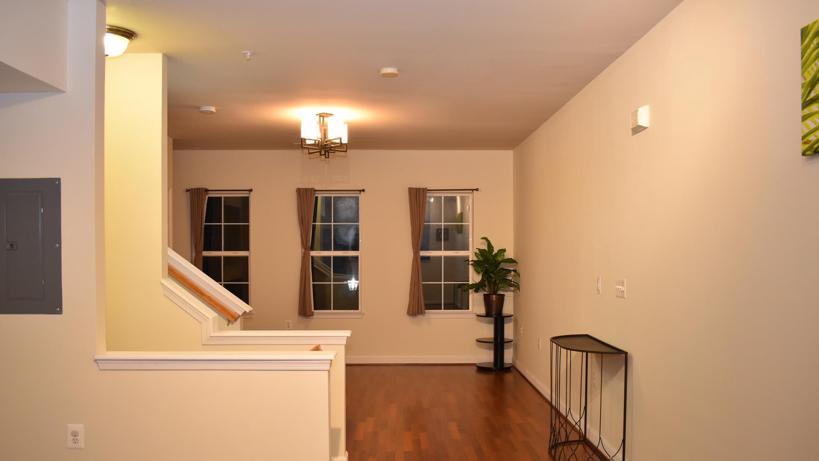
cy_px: 273
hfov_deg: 56.6
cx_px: 406
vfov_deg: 33.6
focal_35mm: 35
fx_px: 760
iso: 900
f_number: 3.8
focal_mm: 22
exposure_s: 1/60
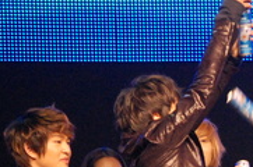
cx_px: 306
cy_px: 208
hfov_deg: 3.4
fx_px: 4318
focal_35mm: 616
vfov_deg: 2.2
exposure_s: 1/60
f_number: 5
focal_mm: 135
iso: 1600
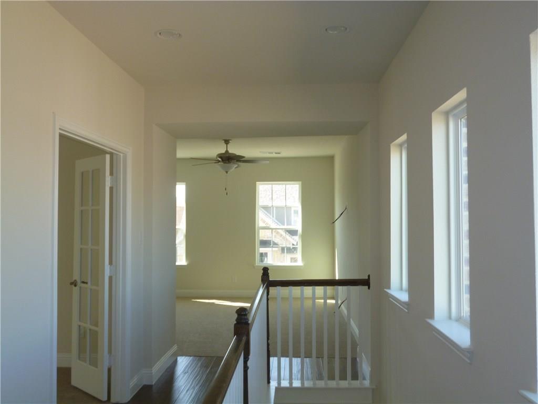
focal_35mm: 32
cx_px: 269
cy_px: 202
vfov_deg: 44.2
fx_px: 497
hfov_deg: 56.8
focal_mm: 5.7
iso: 125
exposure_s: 1/60
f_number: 3.3
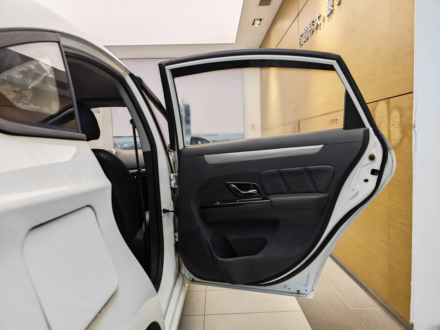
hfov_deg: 73.9
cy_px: 165
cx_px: 220
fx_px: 292
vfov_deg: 58.9
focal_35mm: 23
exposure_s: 1/92.4
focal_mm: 8.7
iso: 400
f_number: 1.9
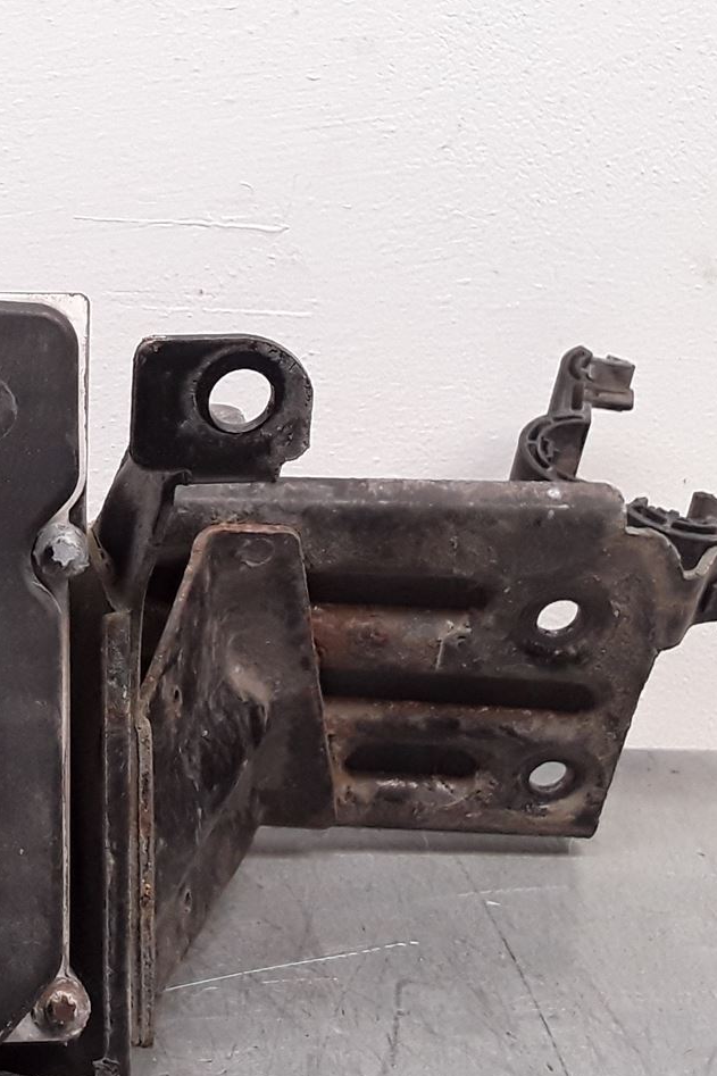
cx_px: -25
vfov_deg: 31.9
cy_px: 483
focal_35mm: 63
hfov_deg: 20.7
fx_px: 1883
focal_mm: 2.91
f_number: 1.9
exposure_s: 1/100
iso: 100
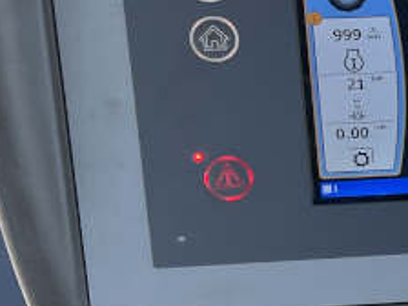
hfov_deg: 13.7
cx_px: 889
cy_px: 26
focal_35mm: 116
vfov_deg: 12.7
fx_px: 1367
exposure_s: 1/632
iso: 50
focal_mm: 5.7
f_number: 1.5
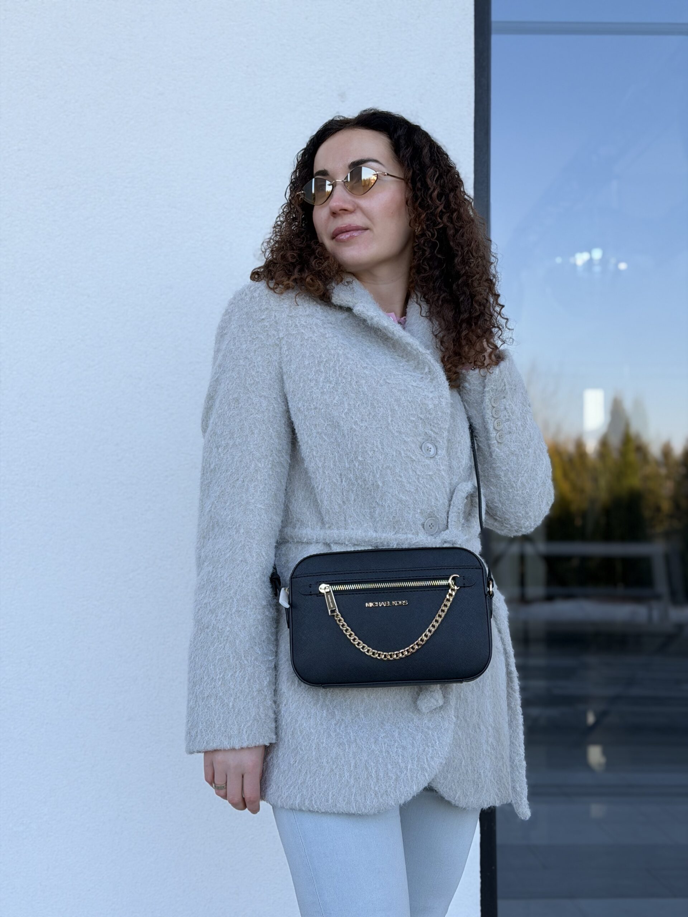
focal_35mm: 48
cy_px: 458
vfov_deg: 39.7
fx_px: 1272
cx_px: 344
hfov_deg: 30.3
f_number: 1.78
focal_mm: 6.76
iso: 64
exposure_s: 1/596
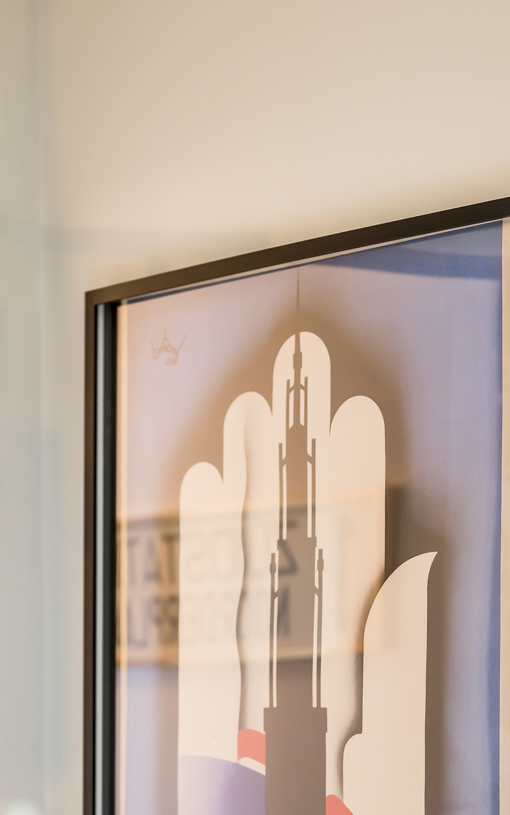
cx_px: 217
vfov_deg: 20.2
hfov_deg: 12.8
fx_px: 2267
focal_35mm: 102
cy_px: 609
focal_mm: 50
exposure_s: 1/125
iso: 400
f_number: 1.8
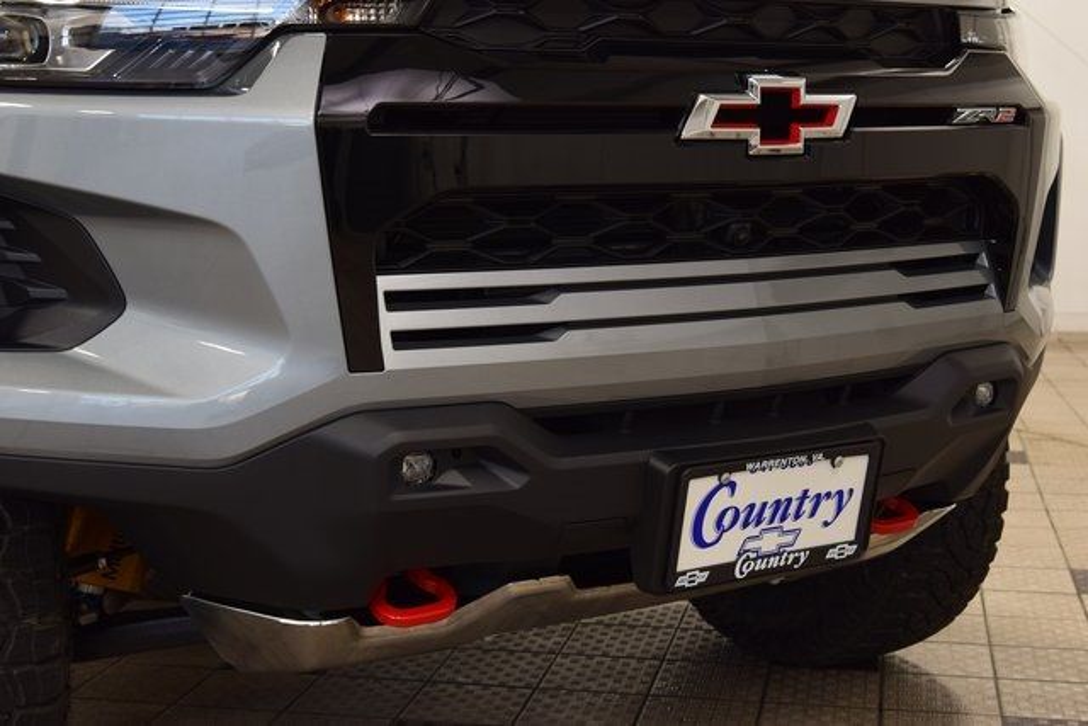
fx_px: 1723
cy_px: 363
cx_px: 544
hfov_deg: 35.0
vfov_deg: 23.8
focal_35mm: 57
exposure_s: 1/15
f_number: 6.3
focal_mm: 38
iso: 400
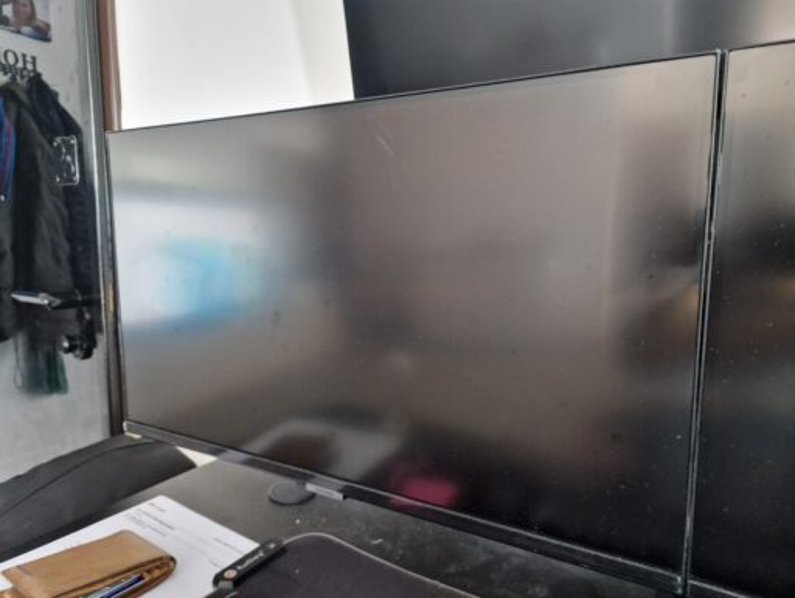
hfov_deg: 73.9
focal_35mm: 23
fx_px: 529
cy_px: 299
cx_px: 398
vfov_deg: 59.0
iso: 500
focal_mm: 6.4
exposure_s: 1/25
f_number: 1.8
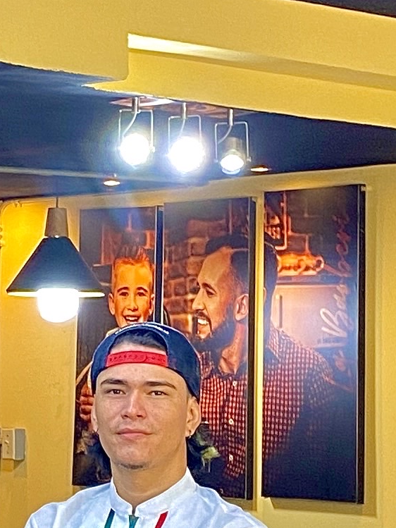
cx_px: -43
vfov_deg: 14.1
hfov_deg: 10.5
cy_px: 277
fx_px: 2135
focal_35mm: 140
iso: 64
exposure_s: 1/50
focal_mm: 4.25
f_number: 1.8
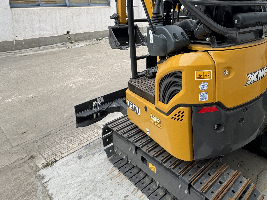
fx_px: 201
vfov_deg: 48.5
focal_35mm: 26
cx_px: 229
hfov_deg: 59.5
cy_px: 27
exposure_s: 1/99
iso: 80
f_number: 2.2
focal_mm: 2.22
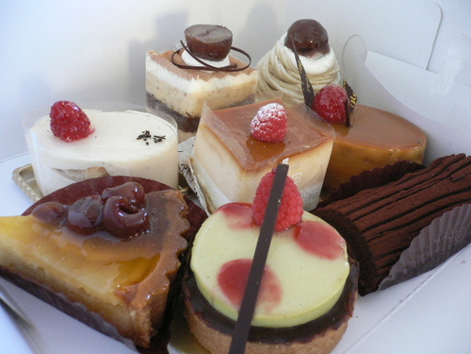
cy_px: 177
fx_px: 476
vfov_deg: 40.7
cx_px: 236
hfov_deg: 52.6
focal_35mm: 35
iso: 200
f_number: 2.8
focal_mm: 5.8
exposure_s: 1/15
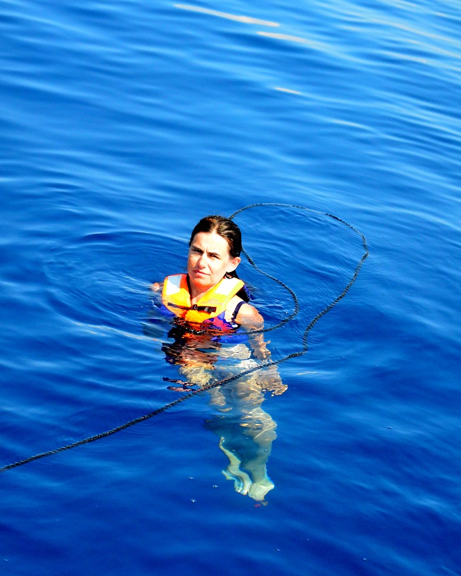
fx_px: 2045
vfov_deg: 16.0
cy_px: 335
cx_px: 232
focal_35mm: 120
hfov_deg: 12.9
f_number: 4.5
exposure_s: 1/8000
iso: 3200
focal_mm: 70
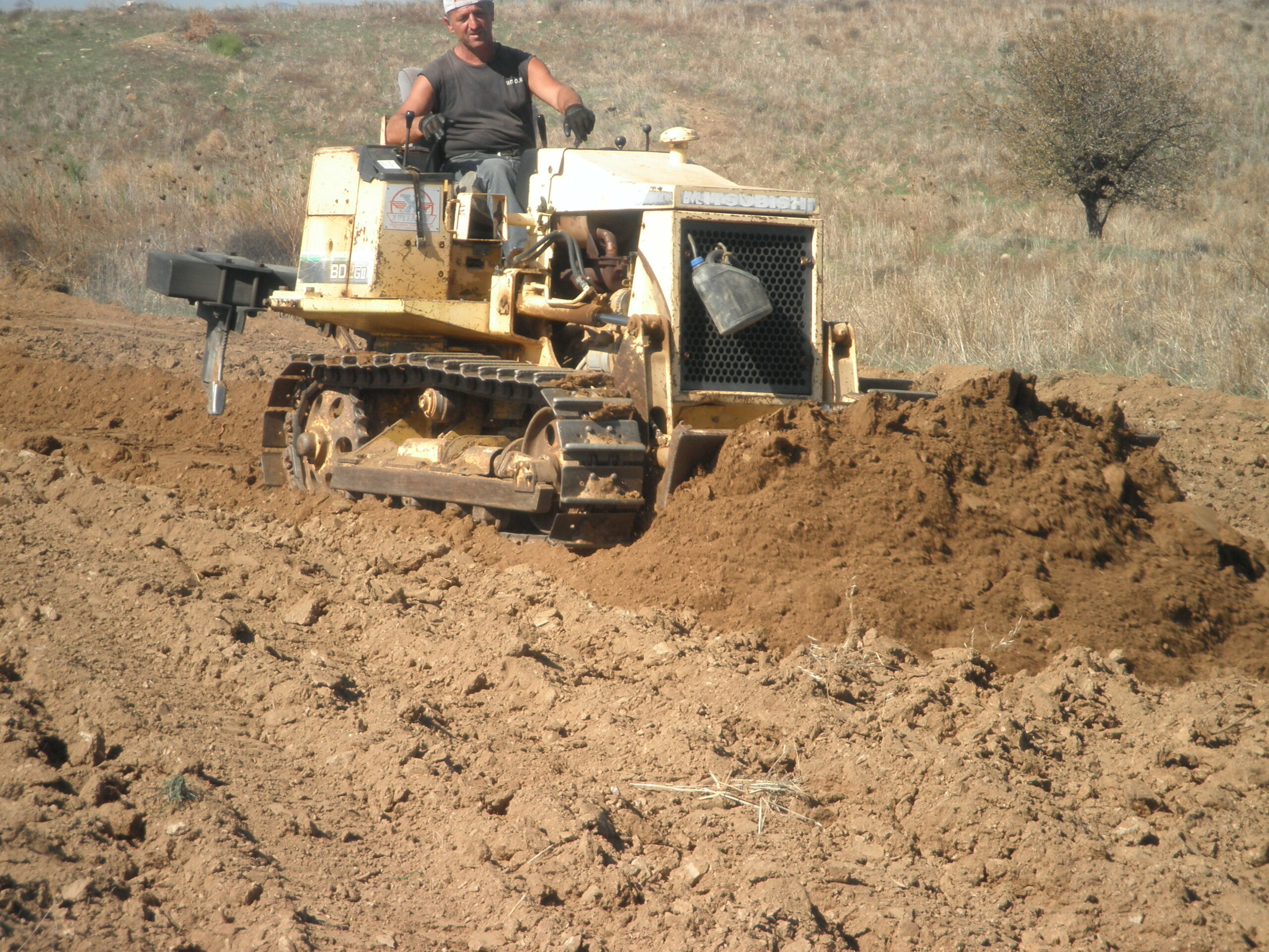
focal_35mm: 105
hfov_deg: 18.7
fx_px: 3849
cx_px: 634
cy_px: 476
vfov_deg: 14.1
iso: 64
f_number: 5.9
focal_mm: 18.6
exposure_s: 1/200
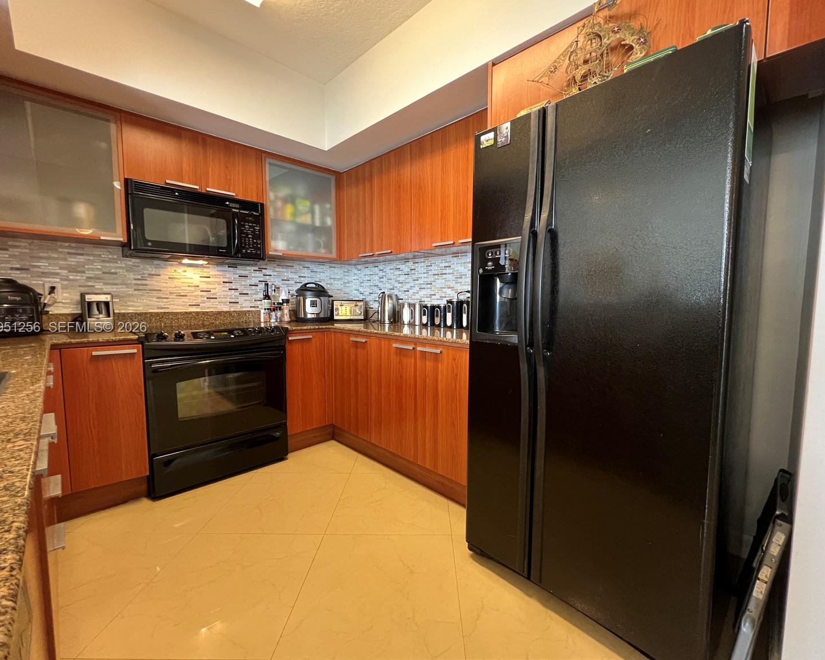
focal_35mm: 14
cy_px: 328
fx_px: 342
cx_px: 425
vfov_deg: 88.0
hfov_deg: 100.7
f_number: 1.8
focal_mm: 1.57
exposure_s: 1/60
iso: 400
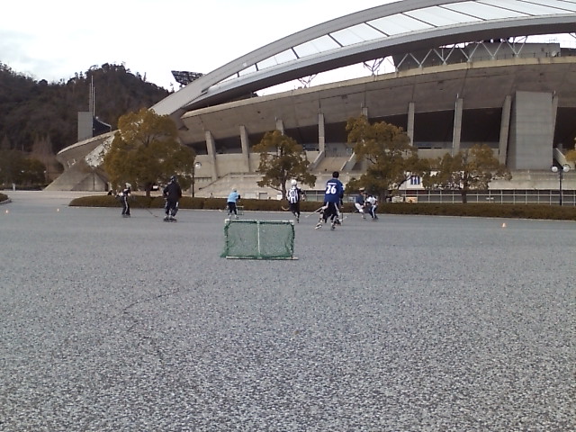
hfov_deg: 61.7
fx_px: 483
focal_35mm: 29
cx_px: 288
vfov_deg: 48.2
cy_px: 216
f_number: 3.5
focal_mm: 3.73
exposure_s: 1/263
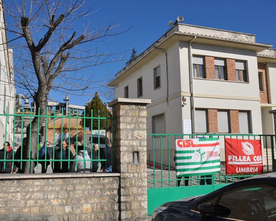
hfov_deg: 49.4
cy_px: 108
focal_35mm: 37
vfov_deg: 40.6
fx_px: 299
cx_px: 117
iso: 800
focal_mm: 21
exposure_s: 1/400
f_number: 20
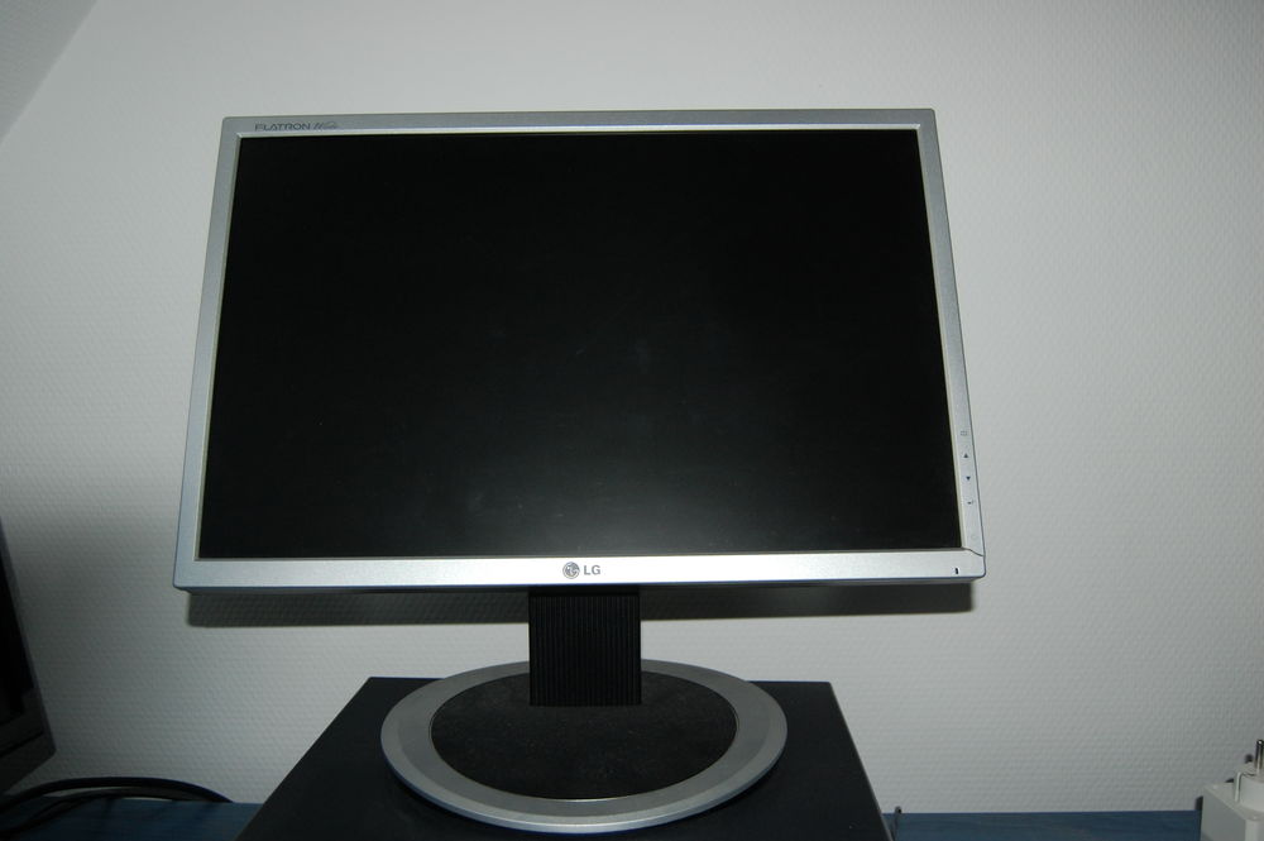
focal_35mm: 33
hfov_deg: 57.3
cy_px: 420
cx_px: 632
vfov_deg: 39.9
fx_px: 1158
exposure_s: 1/60
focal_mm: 22
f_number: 3.8
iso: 400
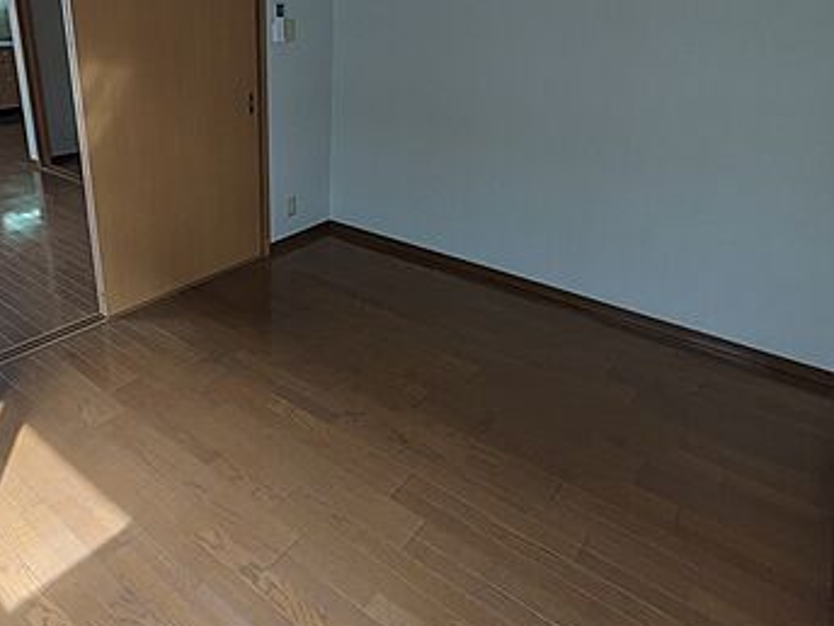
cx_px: 329
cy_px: 214
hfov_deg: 66.6
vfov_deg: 52.2
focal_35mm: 26
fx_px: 626
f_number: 2.2
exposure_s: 1/165
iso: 49
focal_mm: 1.83
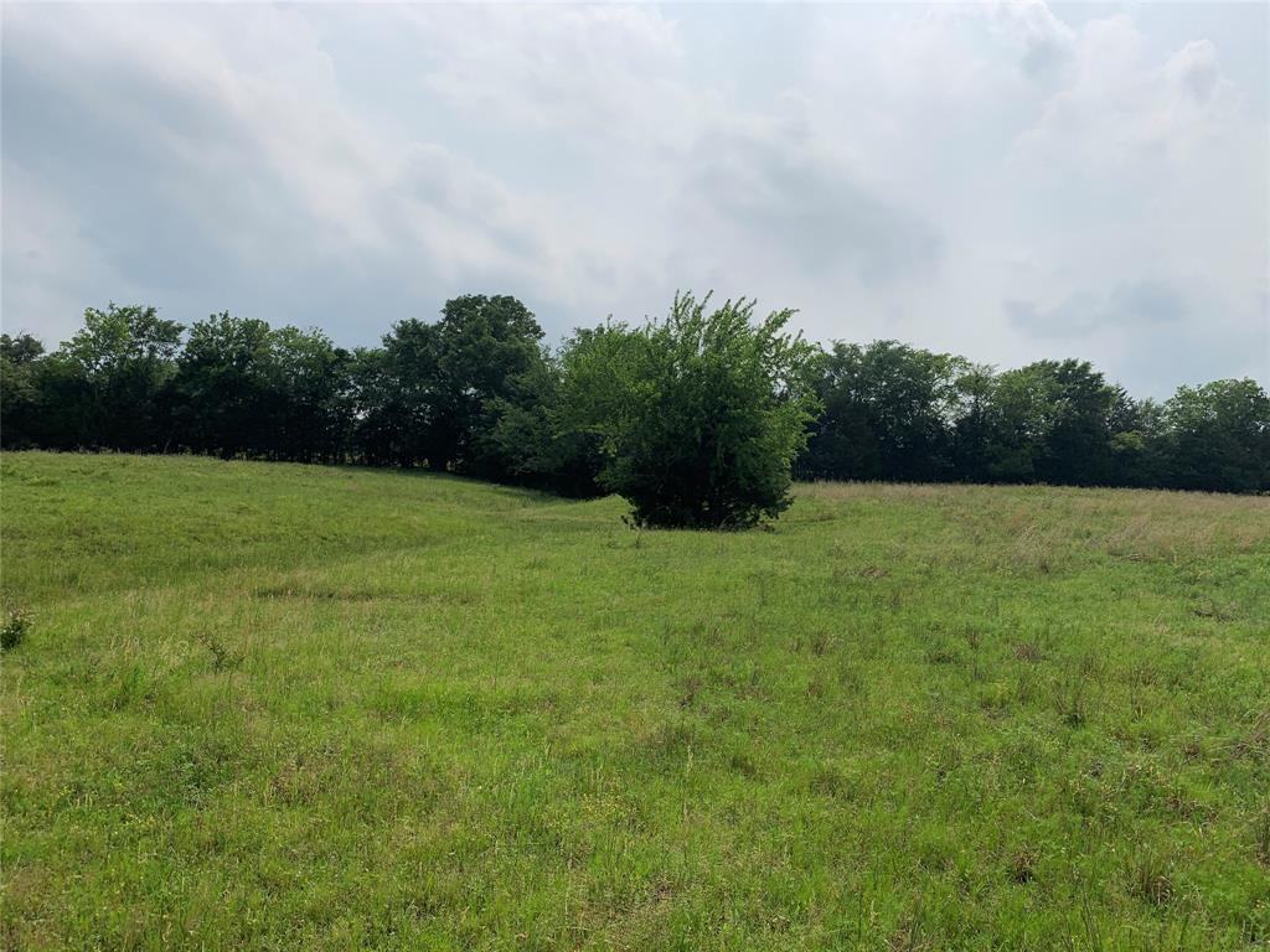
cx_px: 635
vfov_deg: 53.1
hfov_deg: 67.3
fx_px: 954
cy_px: 476
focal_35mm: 26
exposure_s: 1/6061
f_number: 1.8
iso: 25
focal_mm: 4.25
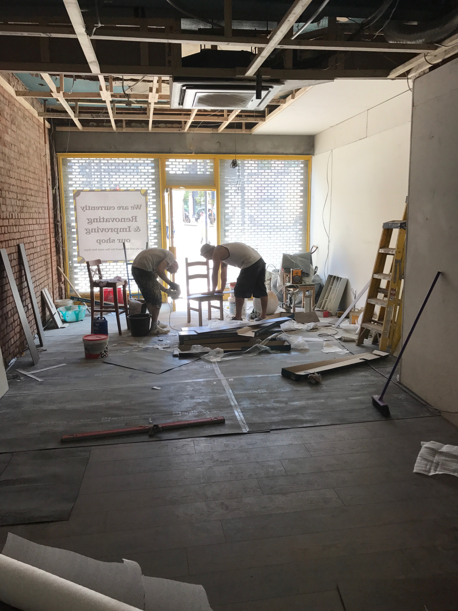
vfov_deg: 63.4
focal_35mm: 28
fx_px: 494
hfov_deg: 49.7
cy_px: 306
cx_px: 229
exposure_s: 1/100
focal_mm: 3.99
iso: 40
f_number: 1.8
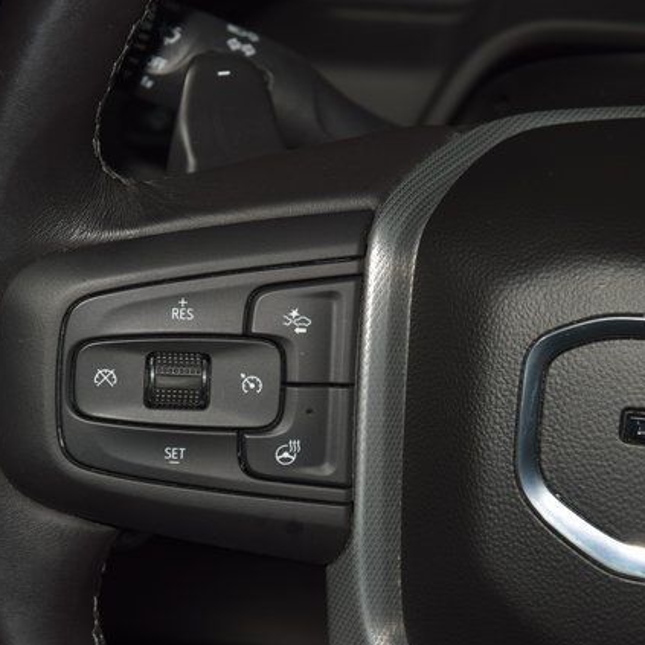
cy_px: 322
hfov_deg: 12.9
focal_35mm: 135
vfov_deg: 12.9
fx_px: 2846
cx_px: 238
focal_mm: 70
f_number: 8
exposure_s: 1/125
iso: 100
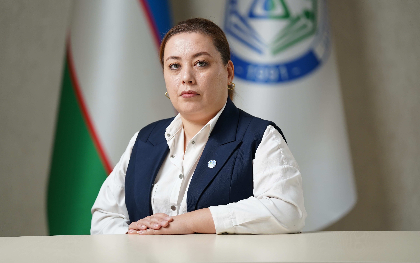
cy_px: 124
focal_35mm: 160
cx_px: 209
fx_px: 1831
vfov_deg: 8.2
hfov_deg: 13.1
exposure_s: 1/200
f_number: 2.8
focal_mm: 156
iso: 800
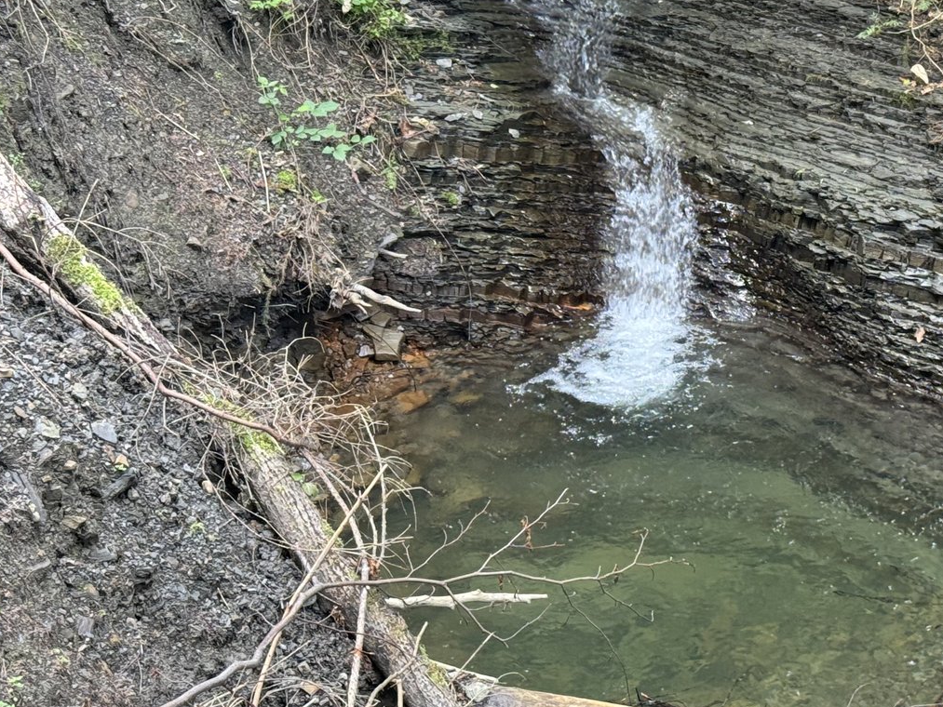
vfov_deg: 16.2
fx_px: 2479
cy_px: 259
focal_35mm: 91
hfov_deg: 21.2
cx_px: 777
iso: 100
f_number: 1.78
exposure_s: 1/60
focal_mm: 6.76
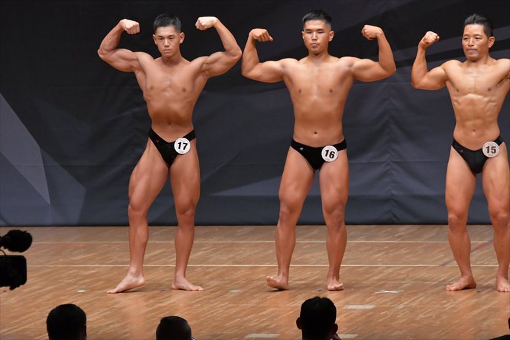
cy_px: 170
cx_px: 255
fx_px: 3823
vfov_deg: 5.1
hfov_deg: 7.6
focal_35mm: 270
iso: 6400
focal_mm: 180
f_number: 5.6
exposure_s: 1/400
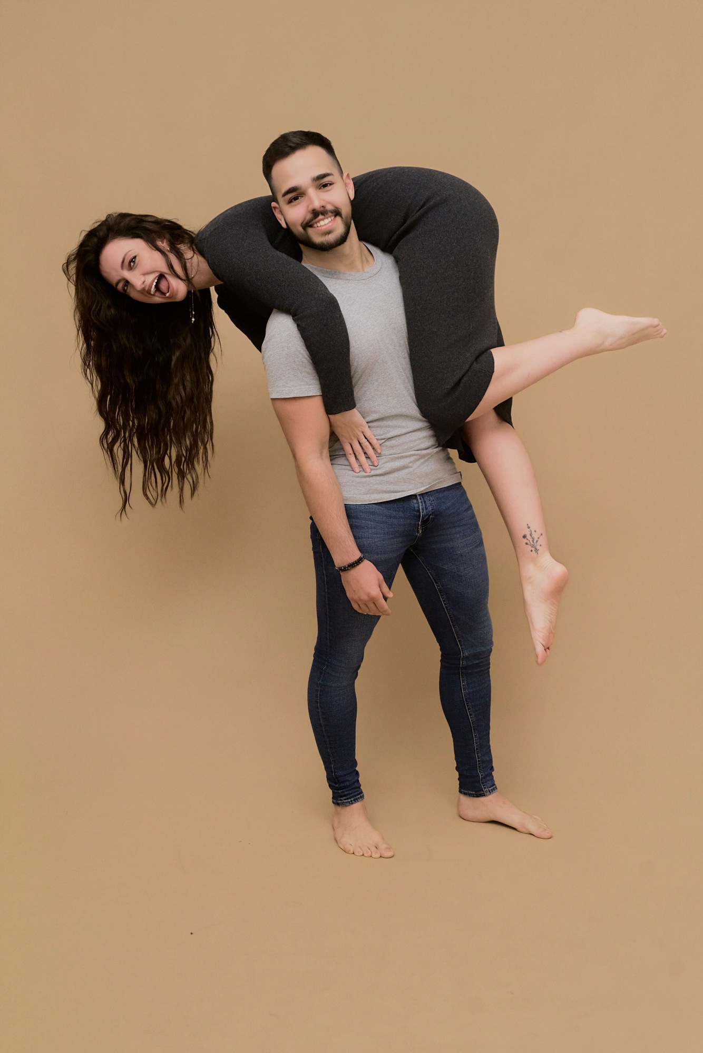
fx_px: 1025
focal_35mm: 35
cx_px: 352
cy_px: 526
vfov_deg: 54.4
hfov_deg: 37.9
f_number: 6.3
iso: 640
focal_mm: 35
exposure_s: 1/250
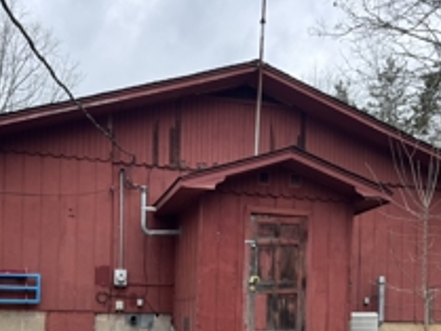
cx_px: 179
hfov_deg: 41.1
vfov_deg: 30.0
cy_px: 308
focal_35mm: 46
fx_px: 586
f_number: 1.78
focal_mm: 6.76
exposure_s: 1/651
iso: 80
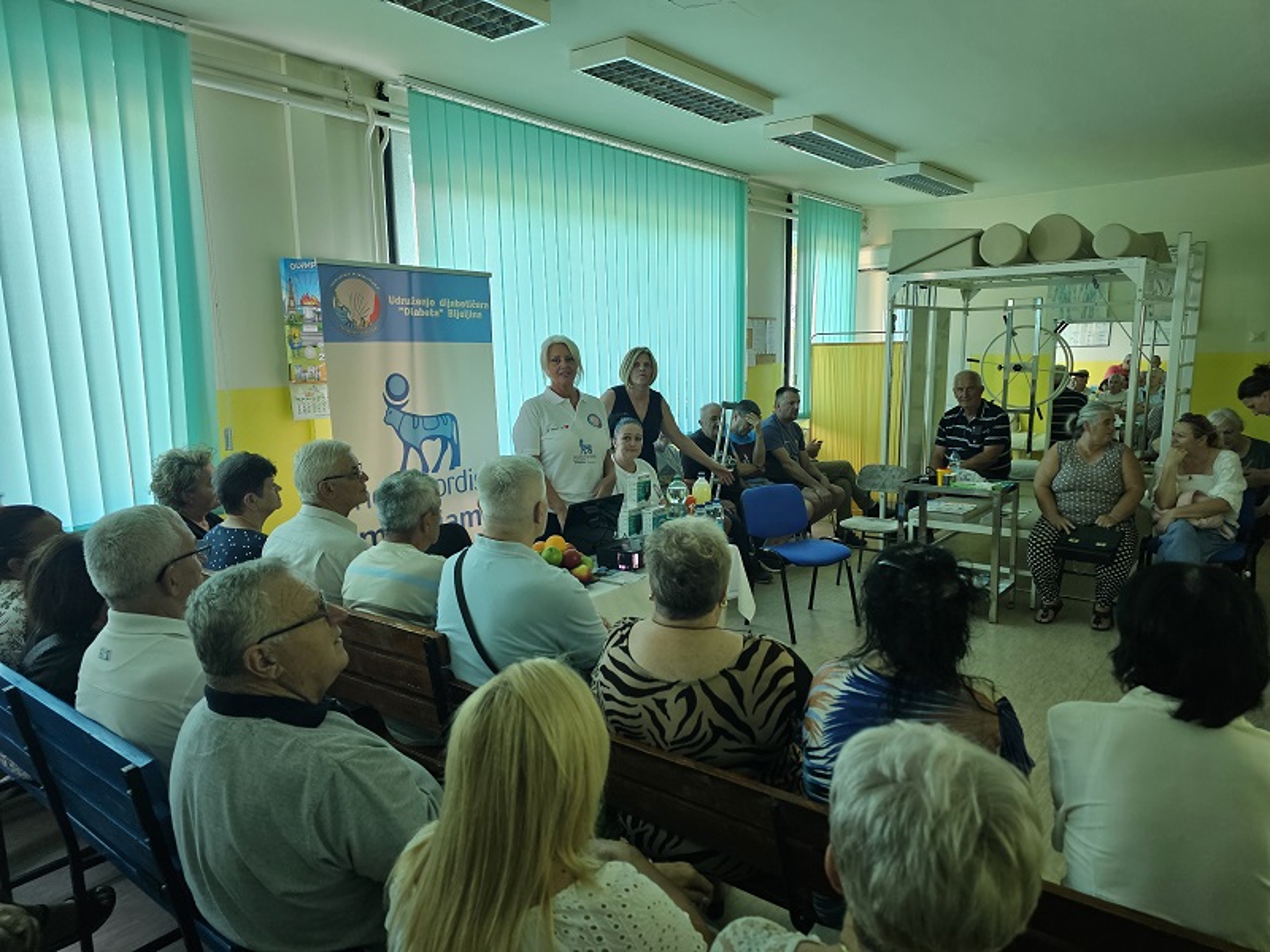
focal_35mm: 23
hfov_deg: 73.9
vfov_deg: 58.9
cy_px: 476
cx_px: 635
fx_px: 844
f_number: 1.7
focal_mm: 6.3
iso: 160
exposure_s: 1/120
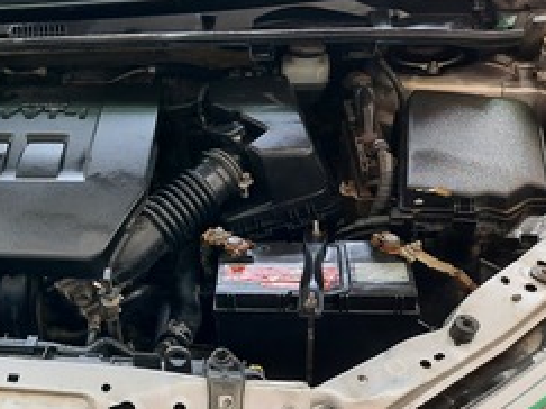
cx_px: 57
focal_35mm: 47
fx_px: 741
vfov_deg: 30.7
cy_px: 257
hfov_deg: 37.8
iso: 160
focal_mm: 4.6
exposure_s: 1/60
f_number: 2
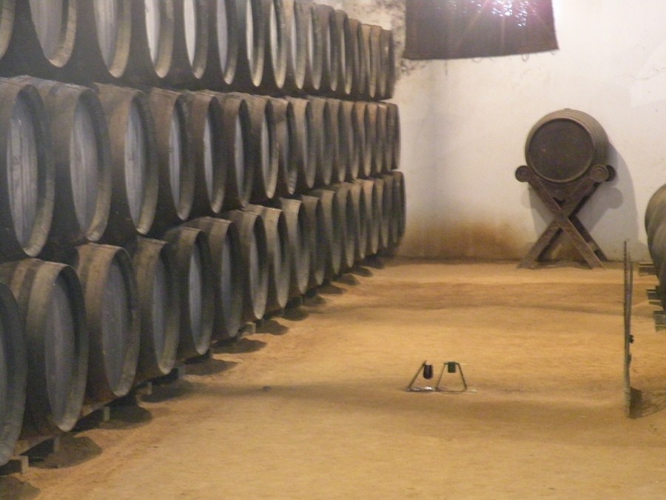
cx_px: 333
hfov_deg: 17.9
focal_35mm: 110
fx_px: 2116
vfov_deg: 13.5
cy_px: 250
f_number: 4
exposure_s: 1/3.4
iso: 800
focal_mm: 19.4
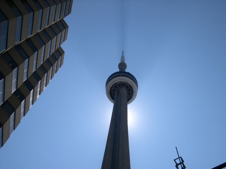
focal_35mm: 38
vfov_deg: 37.7
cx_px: 113
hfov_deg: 49.0
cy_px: 84
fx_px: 248
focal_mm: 8
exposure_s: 1/452
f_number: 7.6
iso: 100
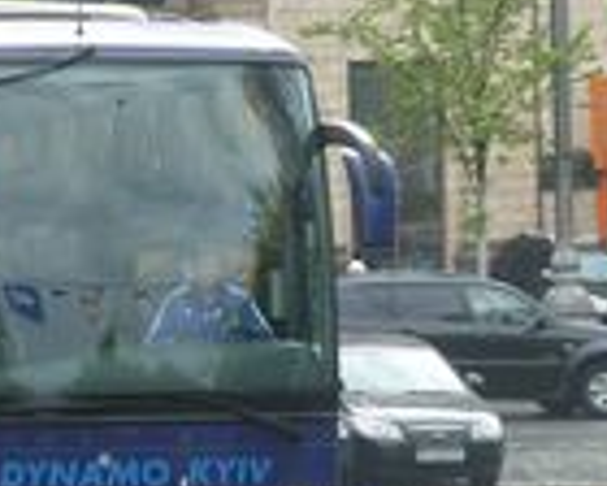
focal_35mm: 291
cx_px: 238
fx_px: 5228
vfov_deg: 5.3
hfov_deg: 6.6
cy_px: 289
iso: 80
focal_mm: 19.5
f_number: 4.4
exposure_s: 1/100
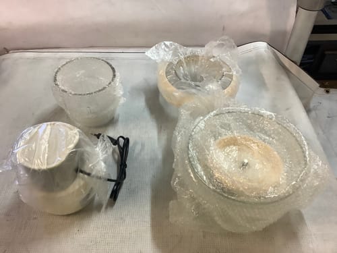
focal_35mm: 31
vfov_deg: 45.4
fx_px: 302
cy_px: 126
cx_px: 168
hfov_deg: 58.4
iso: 160
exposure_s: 1/50
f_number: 2.4
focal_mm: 3.3
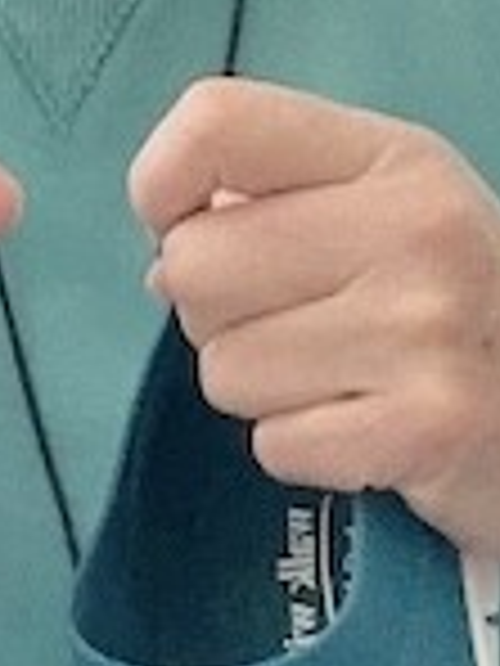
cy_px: 218
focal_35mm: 196
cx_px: 92
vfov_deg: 10.1
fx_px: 3775
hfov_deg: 7.6
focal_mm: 2.69
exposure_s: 1/60
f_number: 1.9
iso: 100
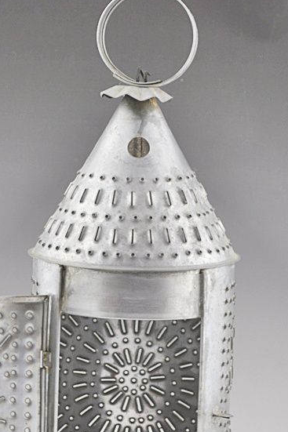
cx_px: 109
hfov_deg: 10.1
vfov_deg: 15.1
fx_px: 1633
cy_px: 269
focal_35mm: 136
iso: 400
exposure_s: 1/20
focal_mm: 50
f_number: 5.6
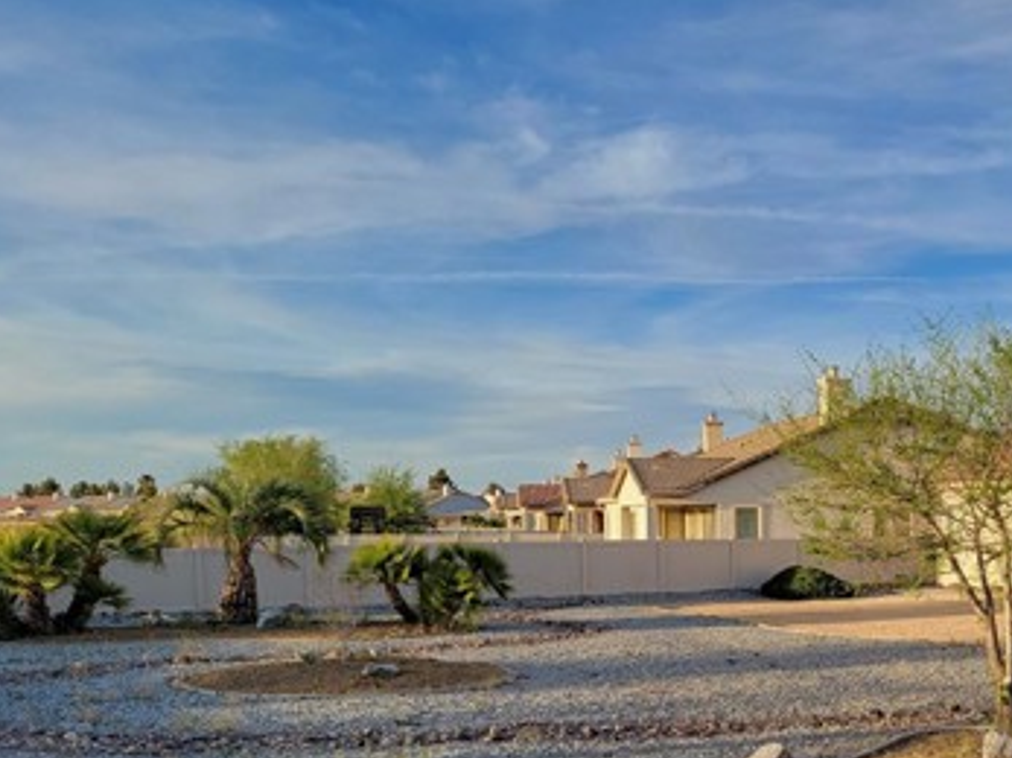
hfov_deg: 38.1
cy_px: 601
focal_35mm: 48
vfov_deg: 29.6
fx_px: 1403
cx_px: 817
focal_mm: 5.4
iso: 40
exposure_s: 1/917
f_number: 1.8
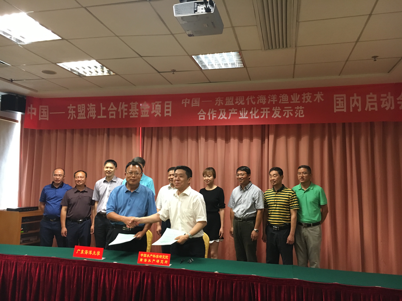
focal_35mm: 29
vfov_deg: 48.2
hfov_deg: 61.7
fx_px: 337
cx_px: 201
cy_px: 150
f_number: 2.2
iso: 200
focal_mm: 4.15
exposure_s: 1/20
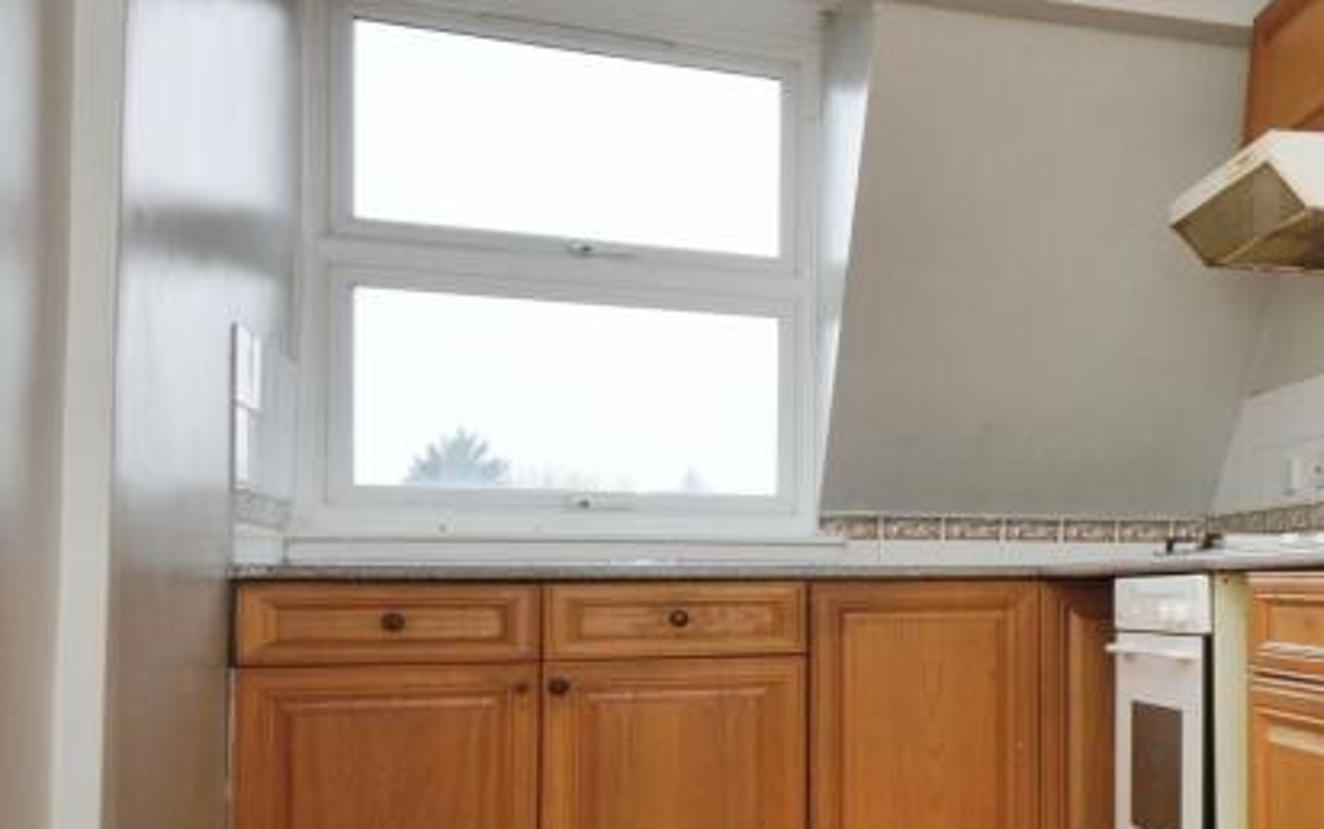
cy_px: 551
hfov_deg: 36.6
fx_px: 1575
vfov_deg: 29.3
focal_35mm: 44
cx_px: 1536
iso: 200
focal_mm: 11.5
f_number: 5
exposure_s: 1/60
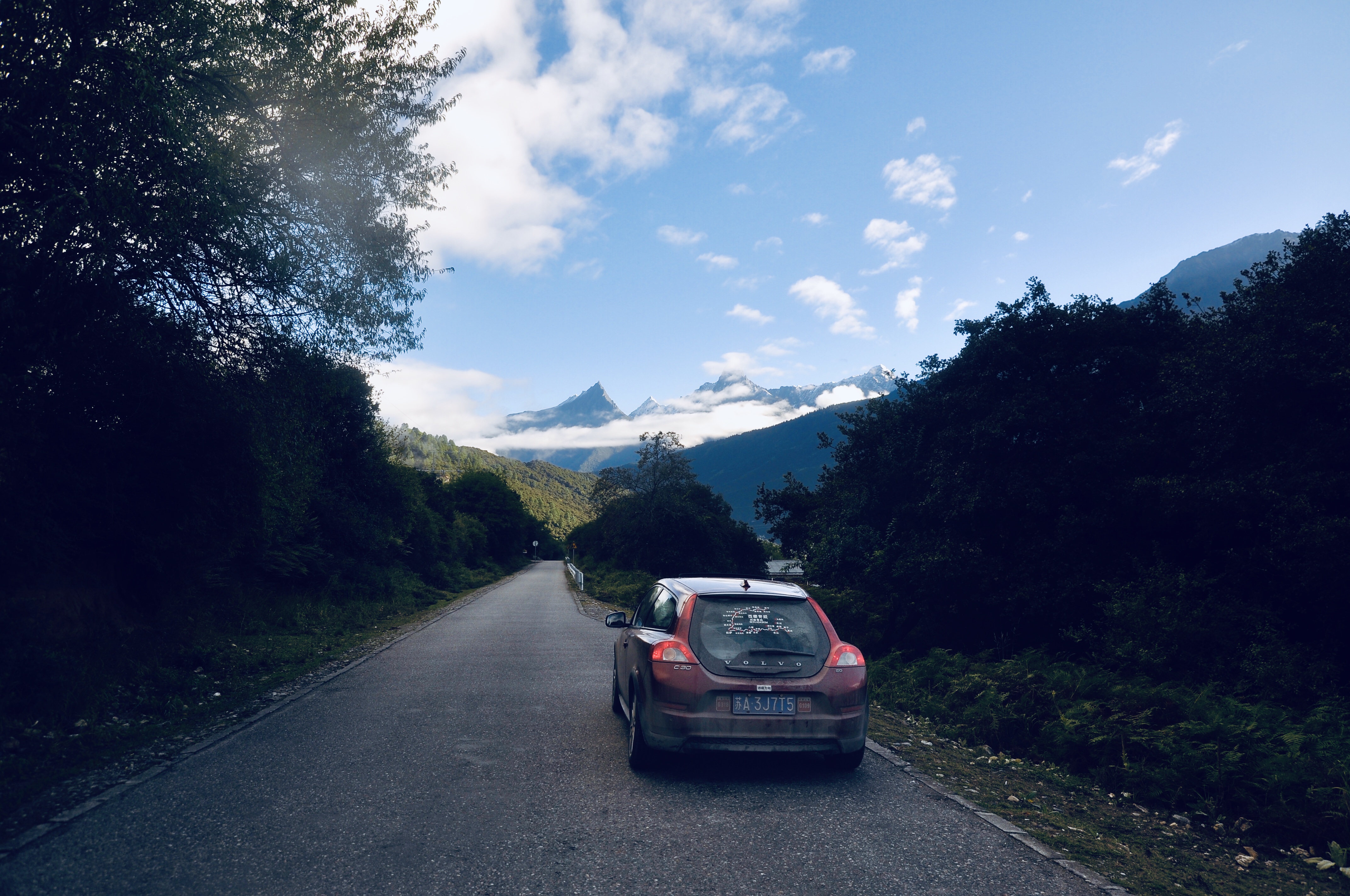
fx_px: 955
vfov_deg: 50.3
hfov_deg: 70.5
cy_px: 448
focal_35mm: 26
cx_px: 675
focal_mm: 17
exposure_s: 1/350
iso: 100
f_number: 4.8
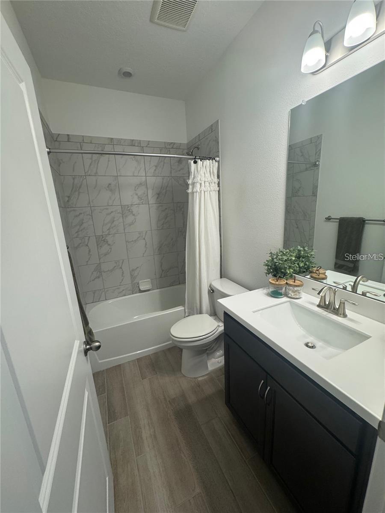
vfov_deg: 102.1
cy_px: 256
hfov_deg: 85.7
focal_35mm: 14
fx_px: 208
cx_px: 192
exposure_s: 1/120
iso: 200
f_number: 2.2
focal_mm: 2.22
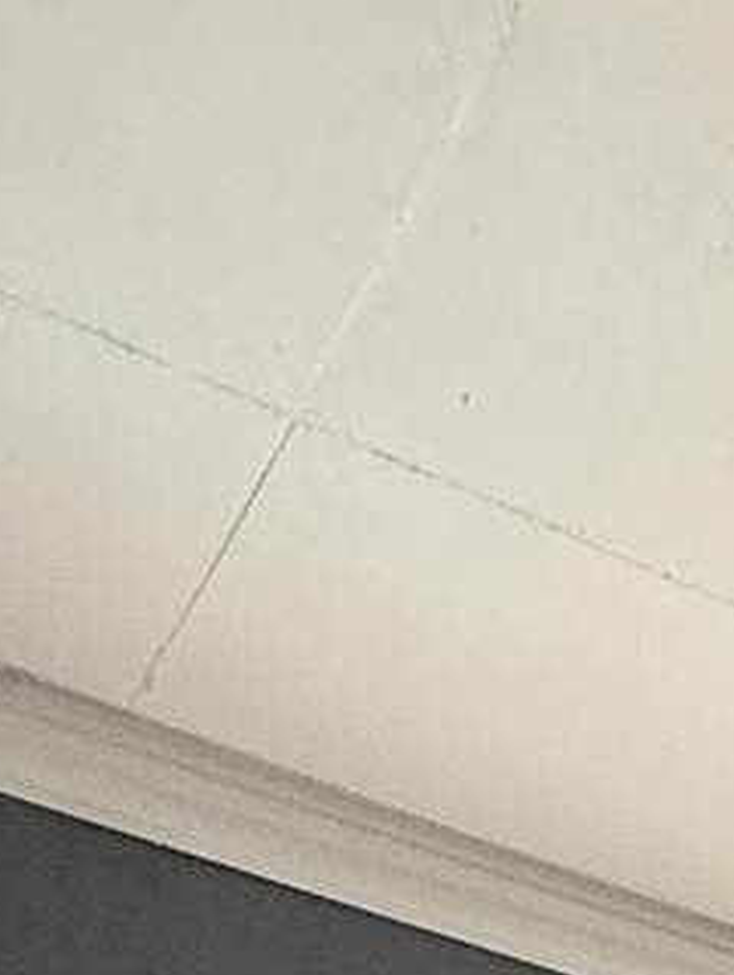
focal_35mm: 101
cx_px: 1444
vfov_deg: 10.9
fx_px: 2850
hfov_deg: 12.9
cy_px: 3053
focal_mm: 2.22
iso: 160
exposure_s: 1/99
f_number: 2.2
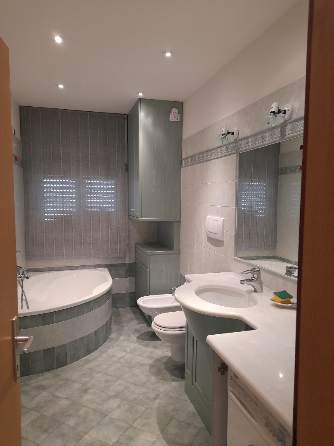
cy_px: 223
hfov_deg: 54.9
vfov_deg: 69.4
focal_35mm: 25
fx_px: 321
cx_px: 167
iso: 320
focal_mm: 4.6
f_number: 2
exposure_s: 1/50
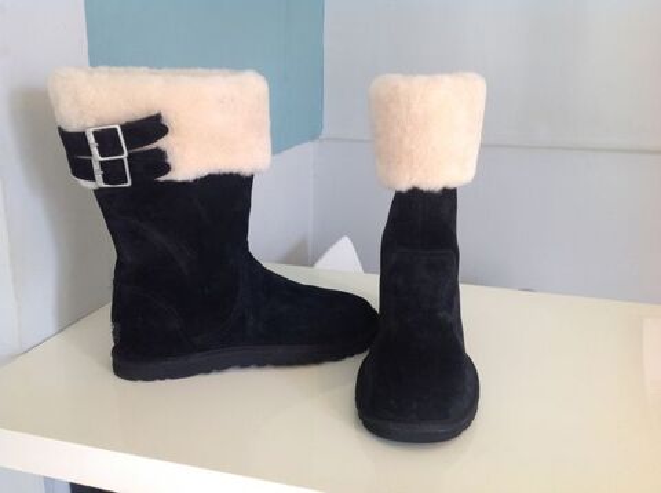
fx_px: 667
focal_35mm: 35
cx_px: 330
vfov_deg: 40.6
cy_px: 246
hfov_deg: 52.7
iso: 80
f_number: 2.4
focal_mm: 4.28
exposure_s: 1/15
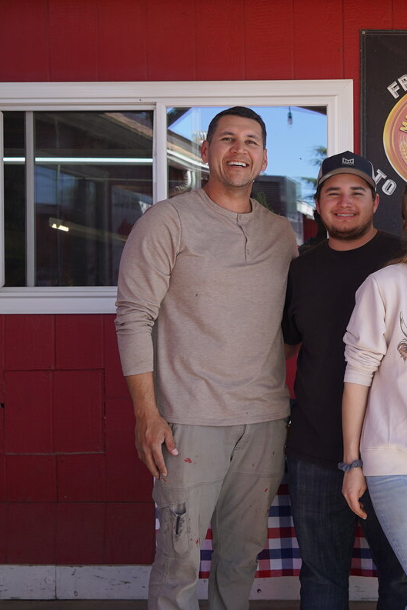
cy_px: 303
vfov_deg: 33.9
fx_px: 1000
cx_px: 441
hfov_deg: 21.9
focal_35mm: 59
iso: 125
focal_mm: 26
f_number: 4
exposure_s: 1/160
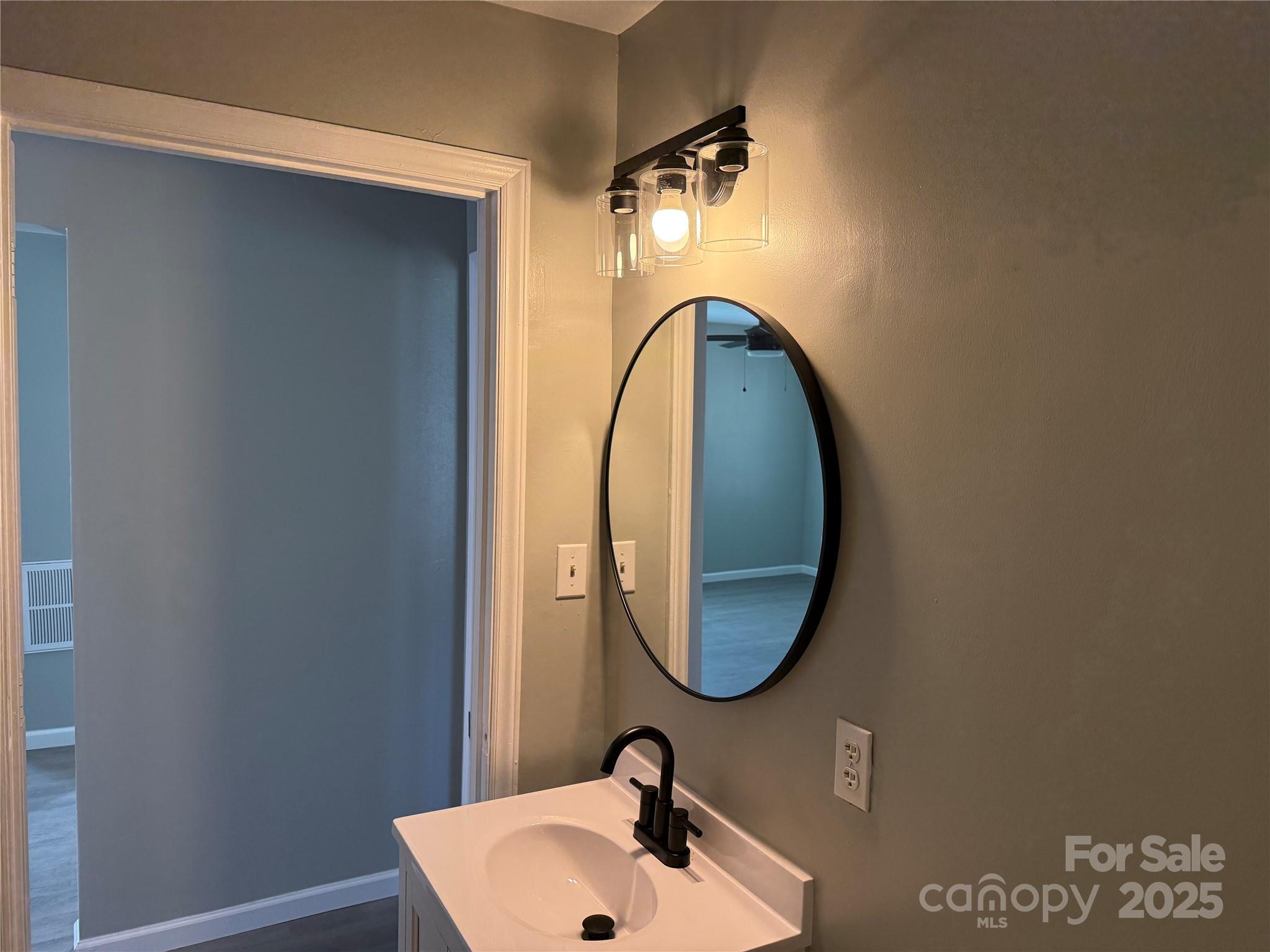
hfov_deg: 71.6
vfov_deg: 56.8
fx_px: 881
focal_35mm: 24
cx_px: 635
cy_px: 476
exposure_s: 1/123
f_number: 1.78
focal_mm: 6.76
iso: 200
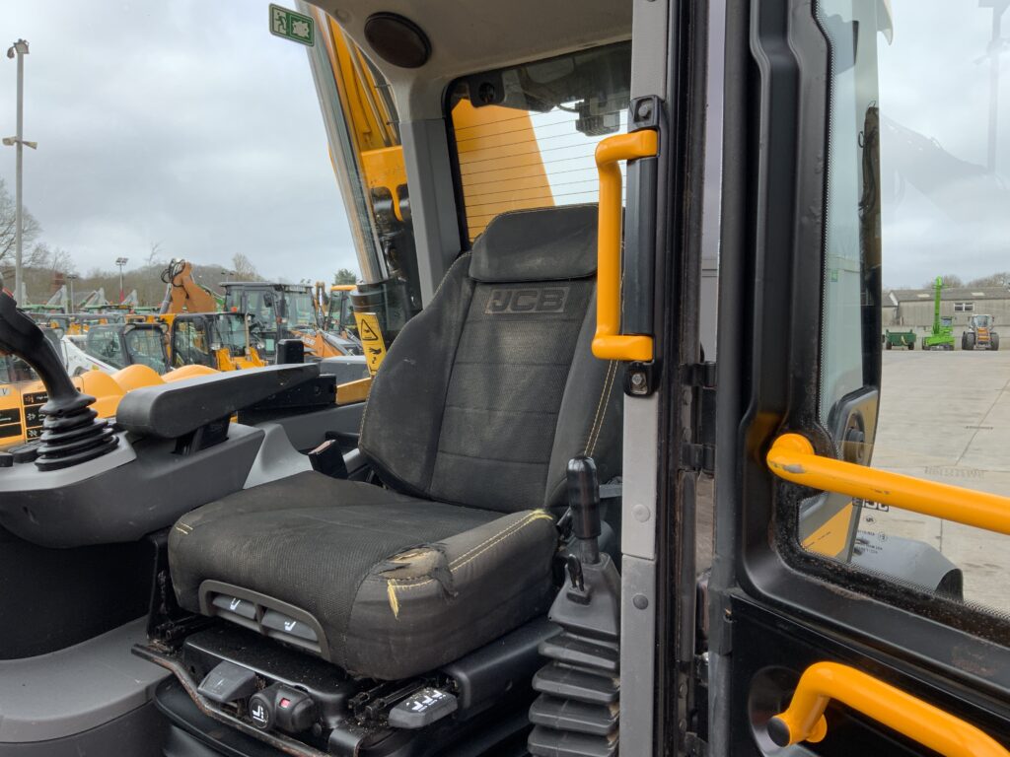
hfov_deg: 61.7
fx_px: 846
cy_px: 378
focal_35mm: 29
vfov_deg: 48.2
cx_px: 505
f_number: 1.8
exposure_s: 1/322
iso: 16
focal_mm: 3
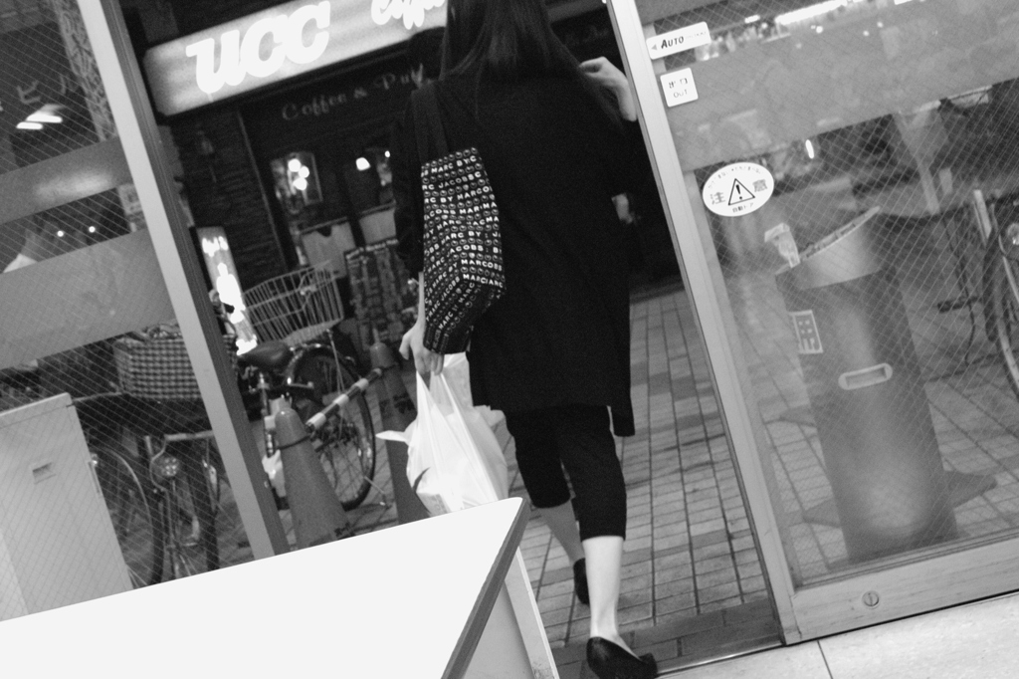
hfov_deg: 47.4
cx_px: 510
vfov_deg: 32.6
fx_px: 1160
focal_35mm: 41
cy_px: 340
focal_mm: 24.2
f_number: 4.5
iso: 800
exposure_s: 1/125
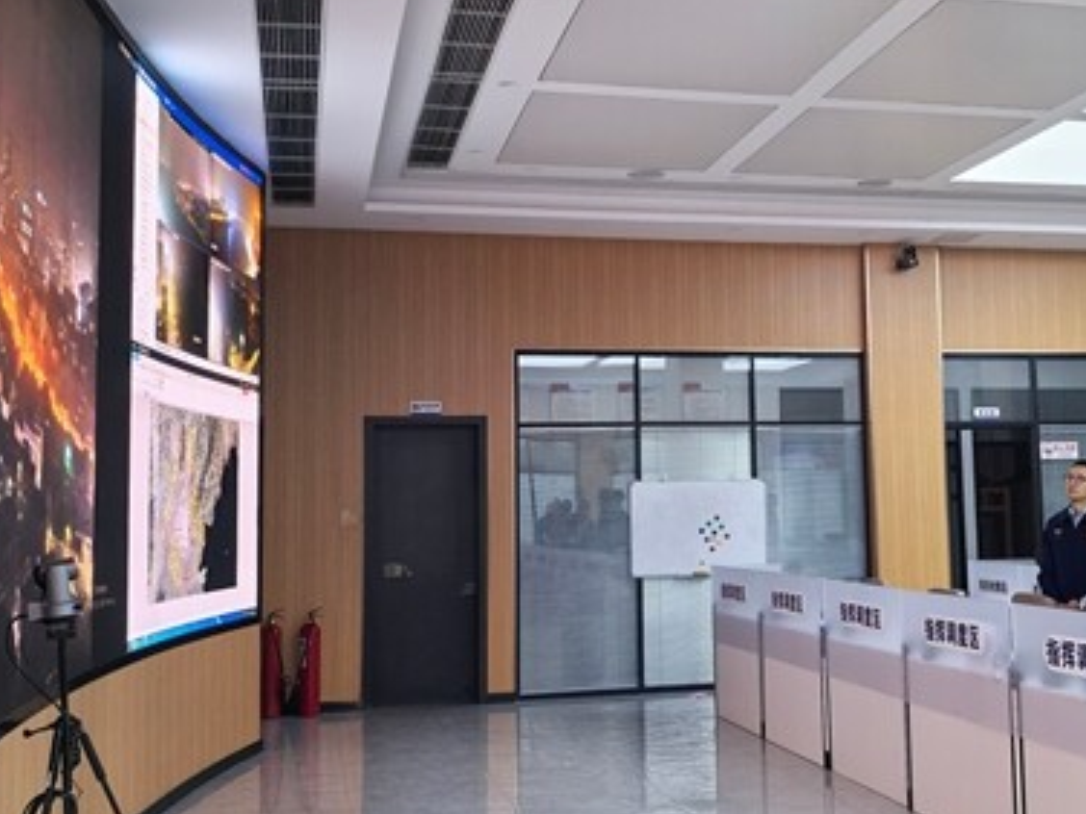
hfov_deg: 40.9
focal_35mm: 46
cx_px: 696
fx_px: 1443
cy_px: 381
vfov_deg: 31.5
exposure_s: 1/100
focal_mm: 8.5
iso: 200
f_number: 4
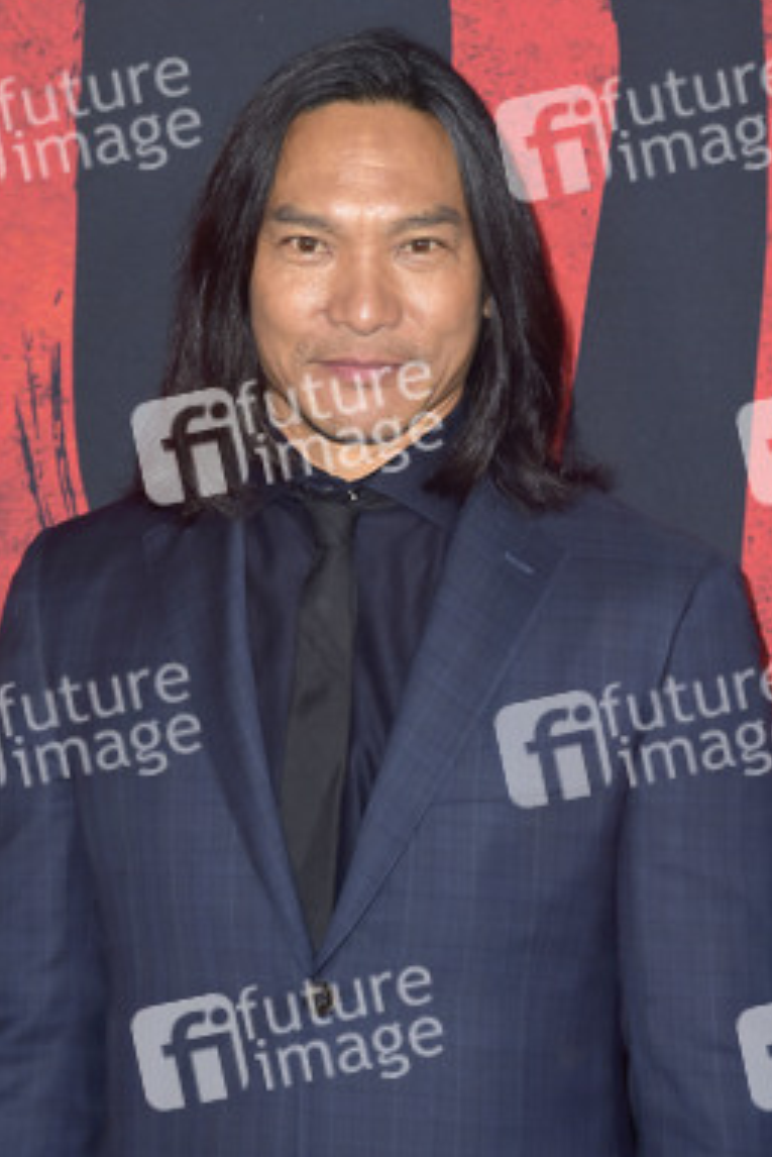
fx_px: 5720
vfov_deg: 11.5
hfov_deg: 7.7
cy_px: 585
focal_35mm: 178
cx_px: 377
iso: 400
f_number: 7.1
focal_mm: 170
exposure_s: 1/250
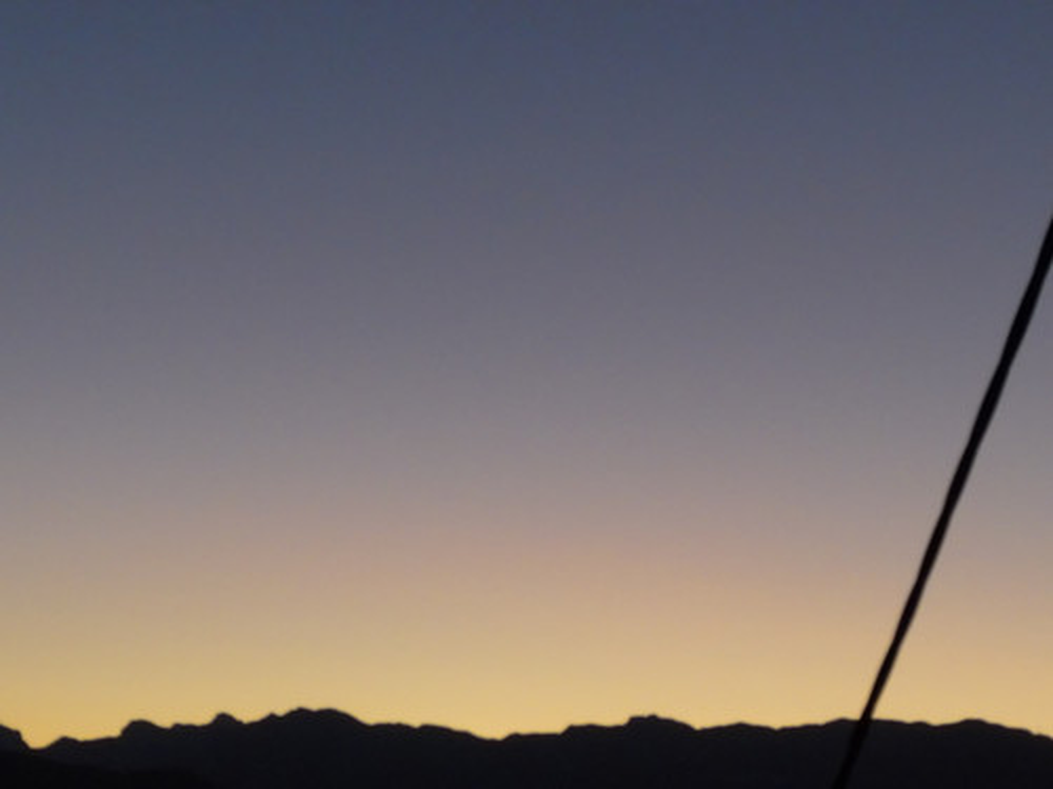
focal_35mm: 62
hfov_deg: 31.2
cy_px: 394
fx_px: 1886
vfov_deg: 23.7
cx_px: 526
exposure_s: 1/80
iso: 800
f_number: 5.2
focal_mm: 11
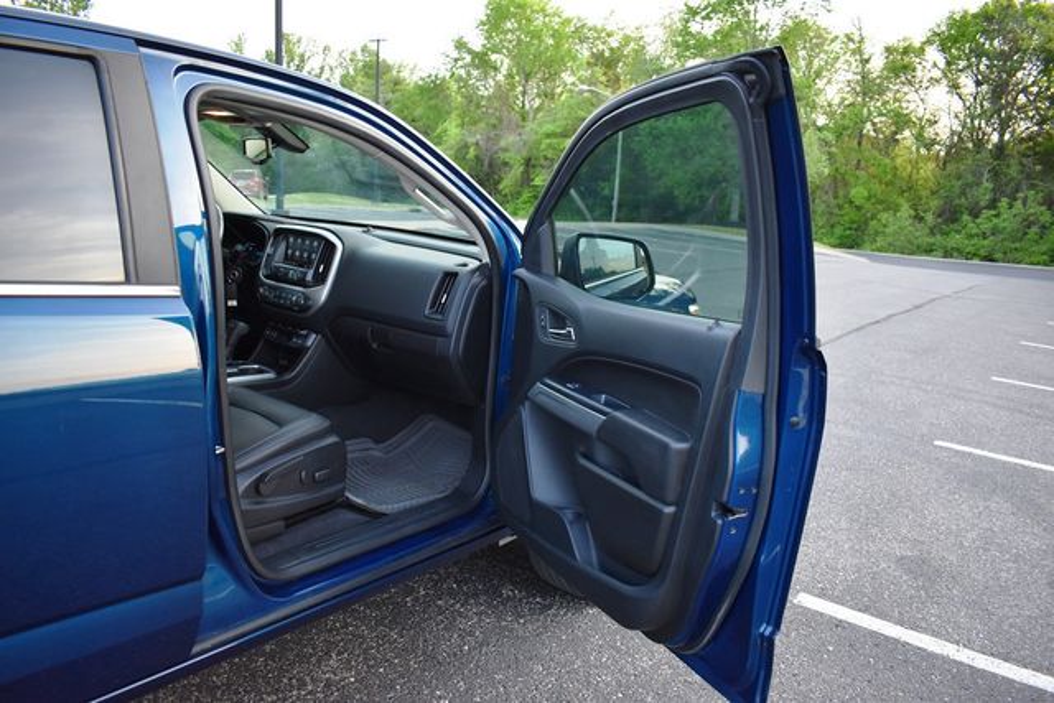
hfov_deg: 67.4
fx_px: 791
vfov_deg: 48.0
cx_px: 527
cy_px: 352
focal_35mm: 27
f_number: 3.5
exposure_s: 1/160
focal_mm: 18
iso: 800
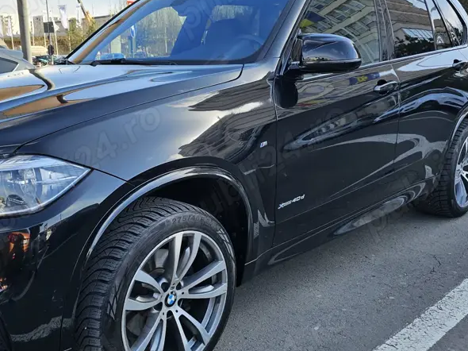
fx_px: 527
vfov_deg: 36.8
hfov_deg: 47.3
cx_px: 168
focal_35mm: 39
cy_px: 184
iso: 10
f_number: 1.7
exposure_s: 1/224
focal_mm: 6.3
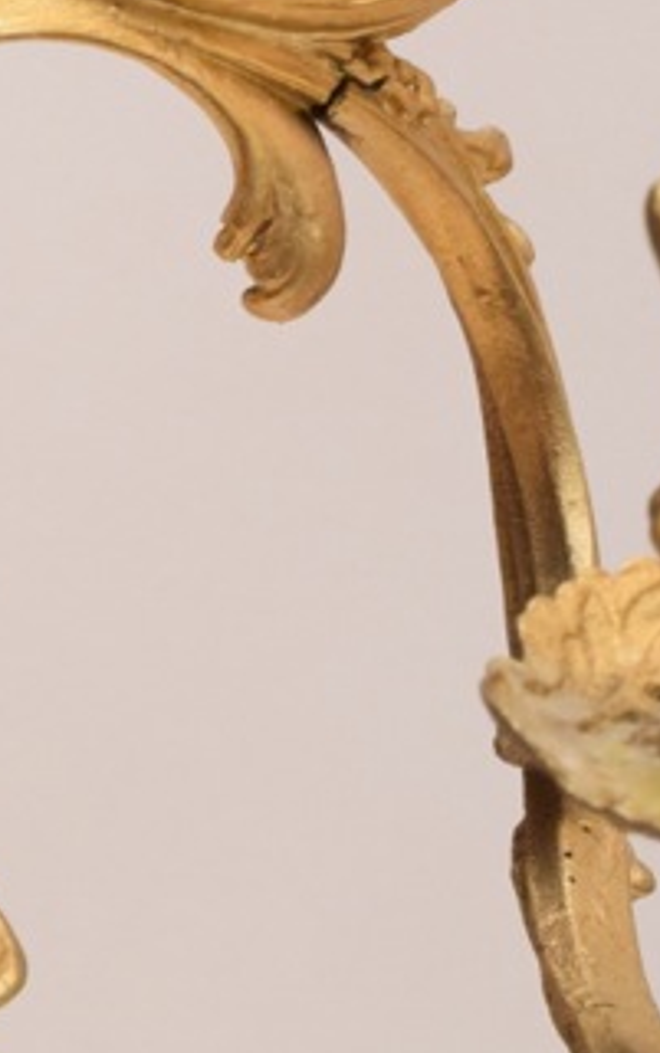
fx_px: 7518
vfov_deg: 8.0
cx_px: -397
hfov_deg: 5.0
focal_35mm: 262
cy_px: 261
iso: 2000
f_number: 5.6
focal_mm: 55
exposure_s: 1/60
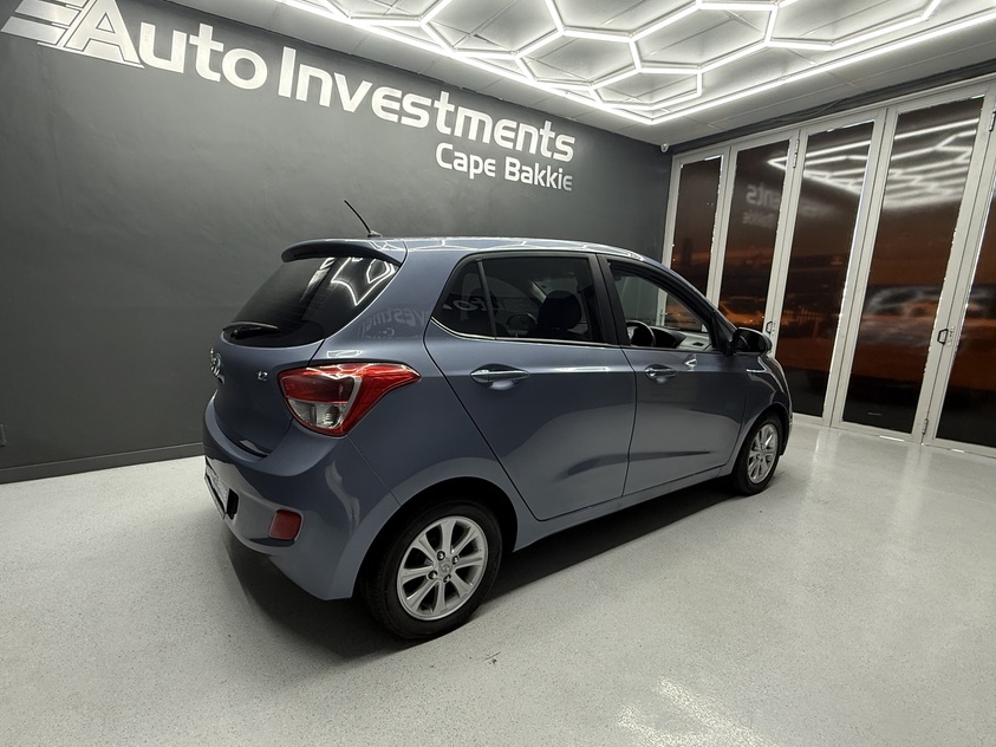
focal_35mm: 17
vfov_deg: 74.6
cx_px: 453
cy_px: 400
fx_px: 489
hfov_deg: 90.8
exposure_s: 1/50
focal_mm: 2.22
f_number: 2.2
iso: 200
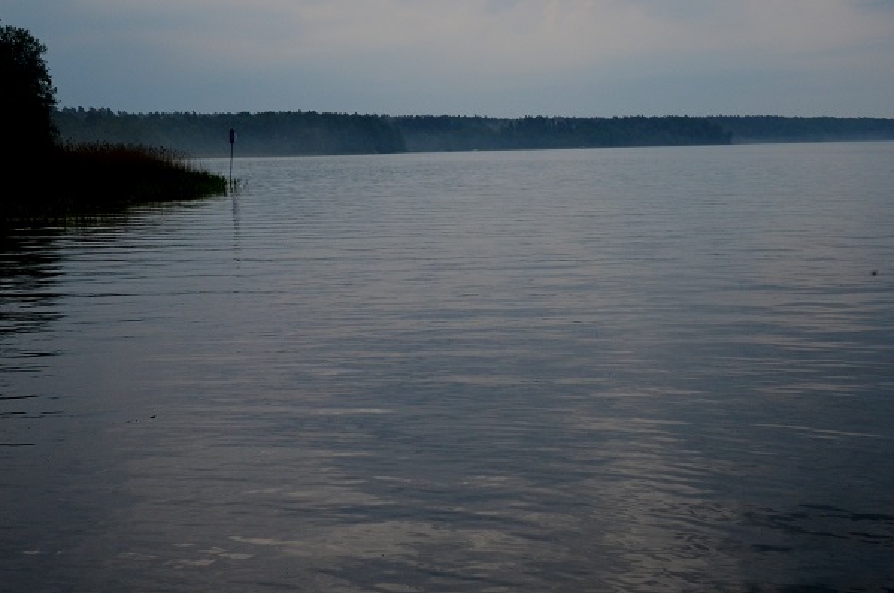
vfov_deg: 22.5
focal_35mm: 60
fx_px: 1487
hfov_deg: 33.2
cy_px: 267
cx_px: 595
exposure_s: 1/1600
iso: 400
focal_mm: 24
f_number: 4
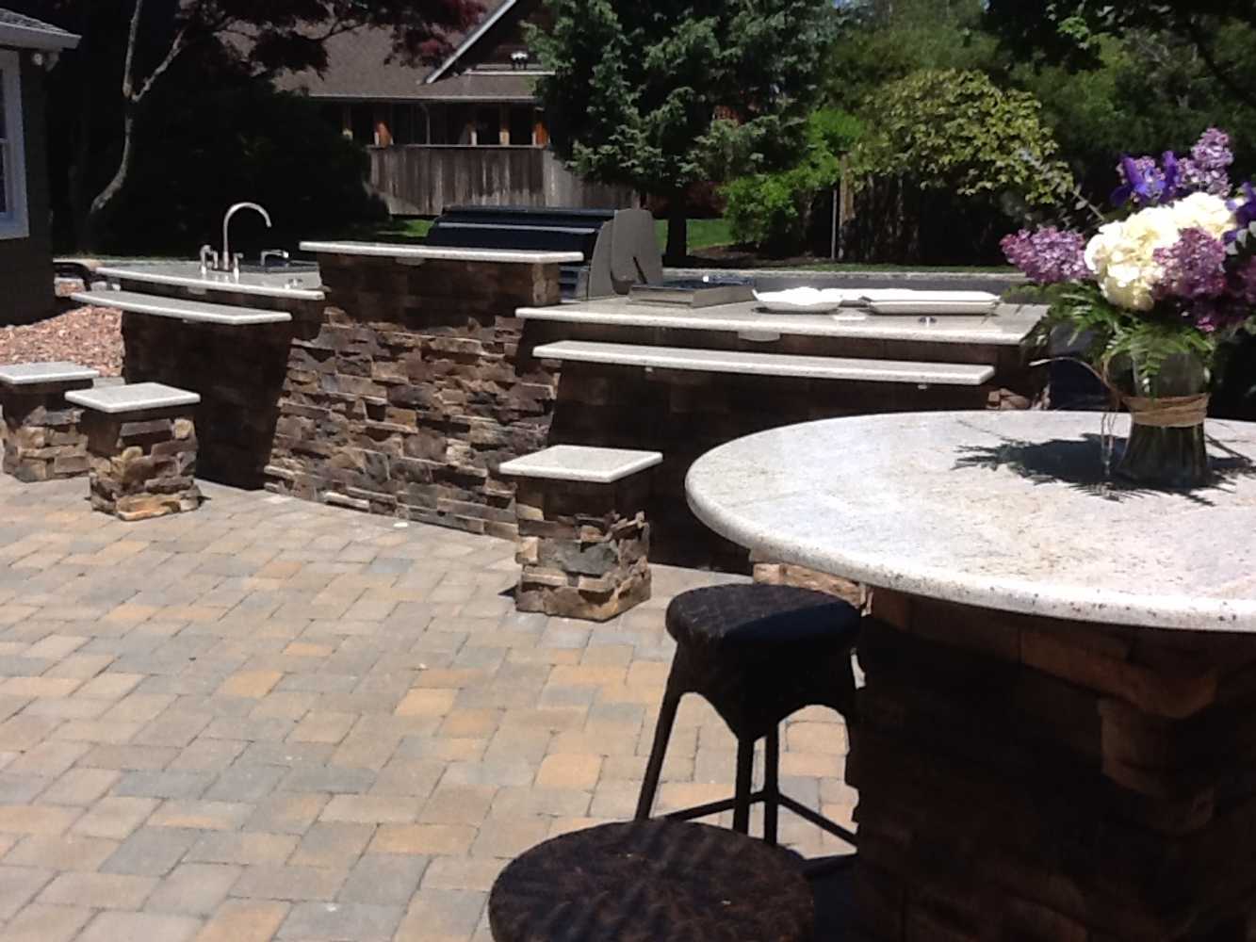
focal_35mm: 32
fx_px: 1161
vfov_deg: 44.2
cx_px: 628
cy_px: 471
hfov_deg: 56.8
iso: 80
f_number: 2.4
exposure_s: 1/1783
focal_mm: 2.03
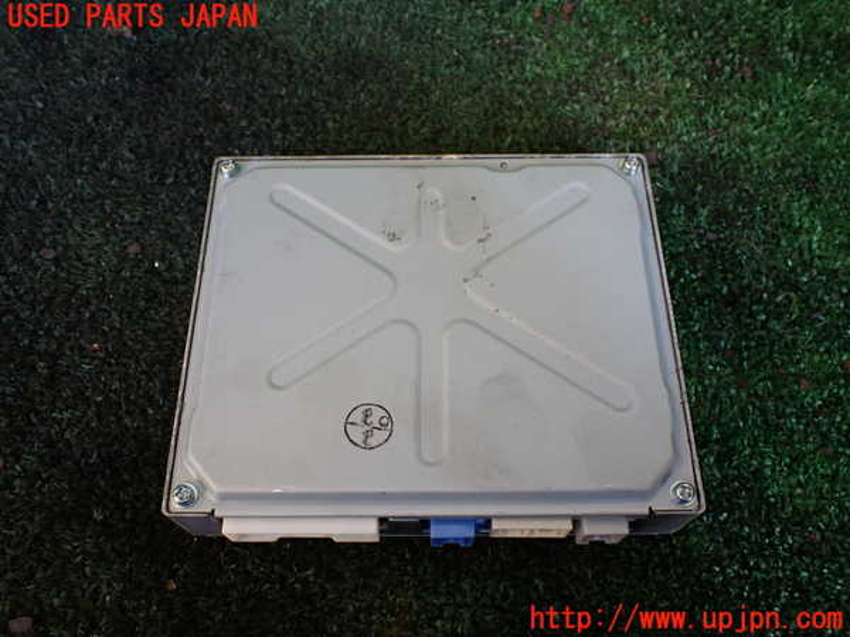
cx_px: 425
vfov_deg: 46.8
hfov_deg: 60.0
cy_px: 318
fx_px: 737
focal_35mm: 30
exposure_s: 1/125
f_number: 2.3
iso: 250
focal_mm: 5.4
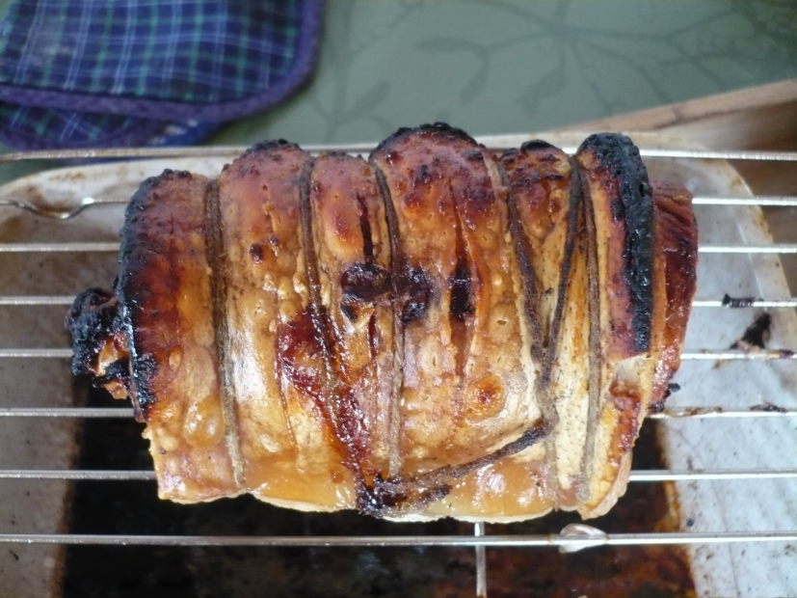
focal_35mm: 35
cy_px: 299
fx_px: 806
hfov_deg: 52.6
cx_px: 398
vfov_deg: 40.7
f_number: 2.8
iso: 400
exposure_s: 1/20
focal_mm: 5.8
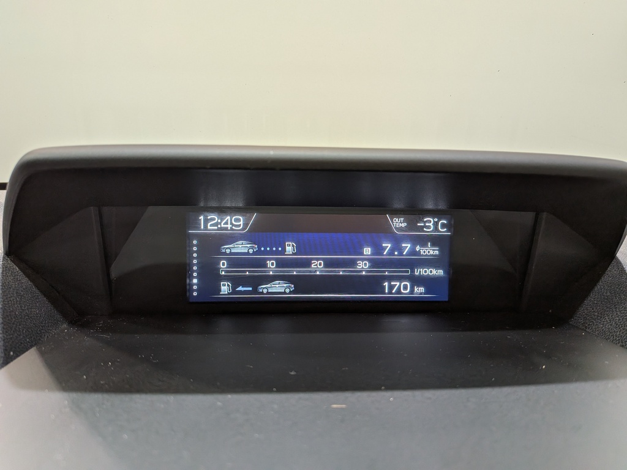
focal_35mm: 24
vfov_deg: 56.8
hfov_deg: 71.6
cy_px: 235
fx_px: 435
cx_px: 314
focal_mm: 4.53
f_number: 1.7
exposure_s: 1/97.2
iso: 27
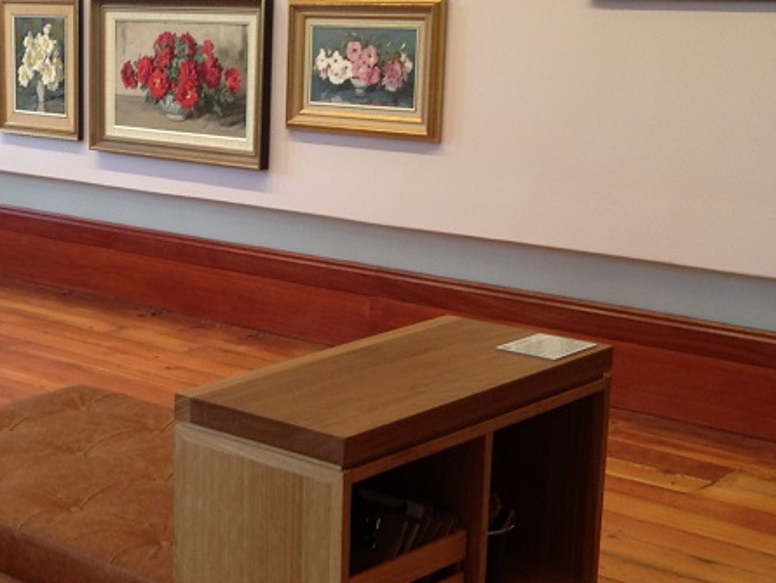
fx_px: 1727
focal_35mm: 77
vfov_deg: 19.1
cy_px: 291
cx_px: -30
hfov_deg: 24.0
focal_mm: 4.28
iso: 64
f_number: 2.4
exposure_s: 1/20
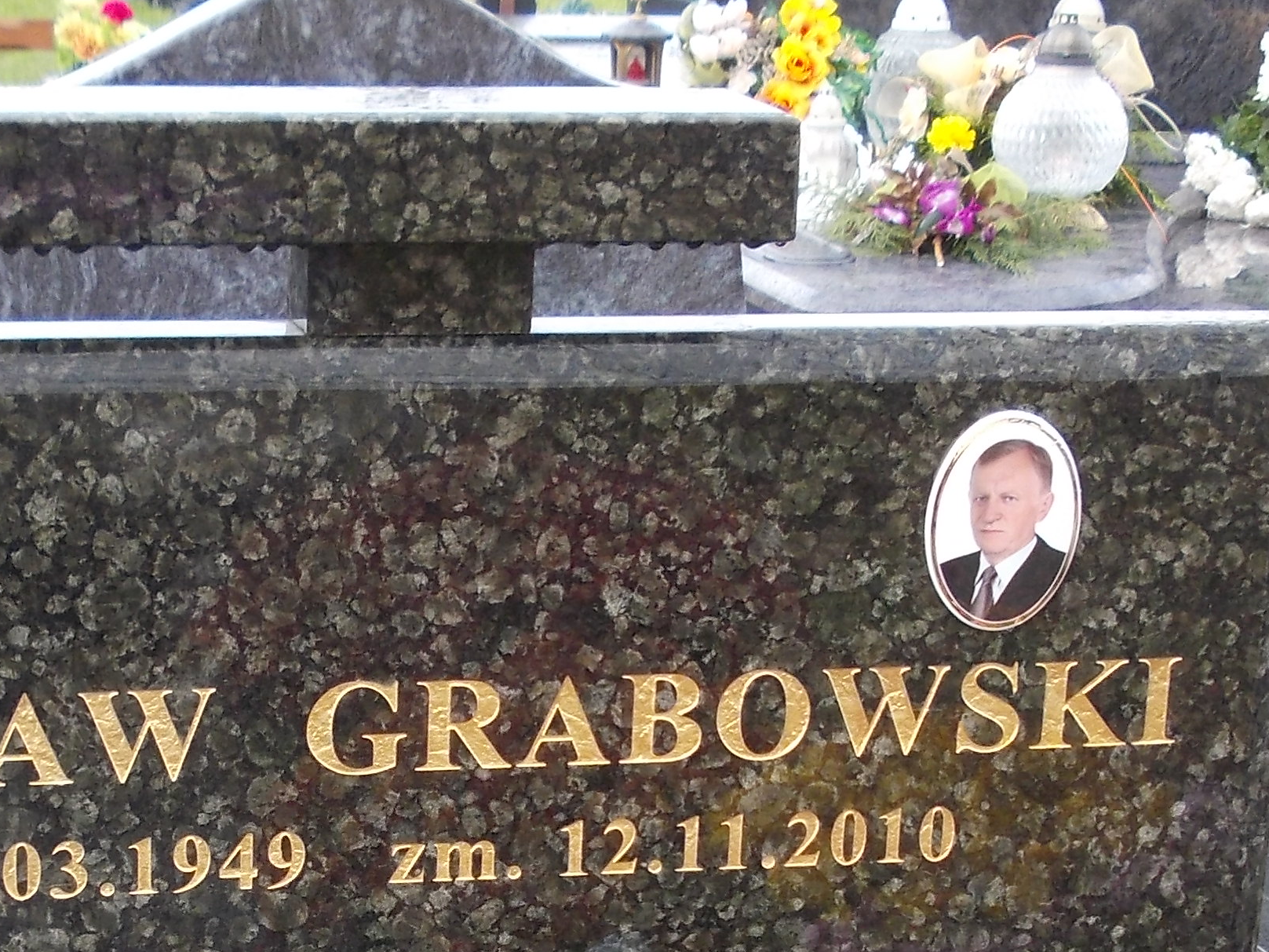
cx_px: 341
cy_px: 916
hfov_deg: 20.1
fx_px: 3556
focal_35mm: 97
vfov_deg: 15.0
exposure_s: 1/60
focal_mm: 6.1
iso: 80
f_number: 3.3
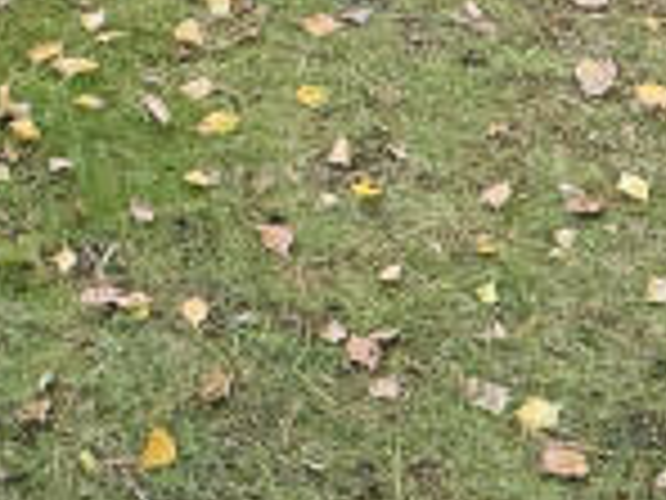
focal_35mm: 97
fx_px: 1866
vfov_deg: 11.9
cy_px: -743
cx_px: 297
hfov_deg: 20.2
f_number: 2.2
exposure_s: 1/241
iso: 40
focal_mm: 2.22
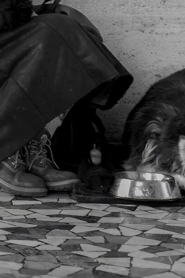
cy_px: 63
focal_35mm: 136
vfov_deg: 15.0
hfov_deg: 9.9
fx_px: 1048
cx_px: -31
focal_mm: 35
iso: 640
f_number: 1.4
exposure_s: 1/160
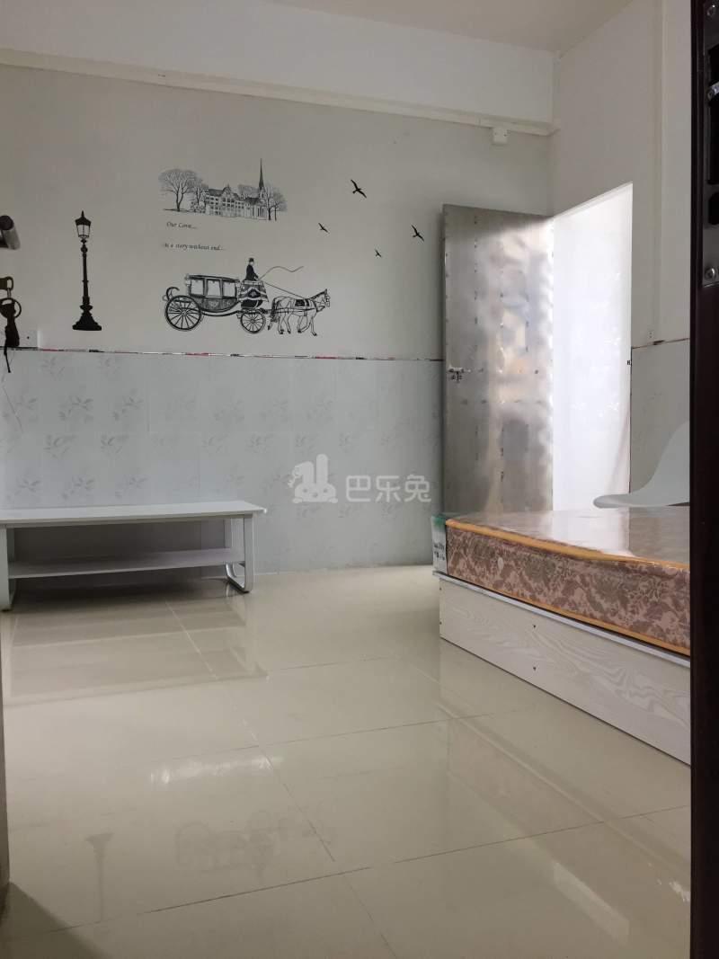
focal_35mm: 29
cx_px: 360
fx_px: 803
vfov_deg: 61.7
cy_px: 480
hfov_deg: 48.2
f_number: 2.2
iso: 50
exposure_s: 1/33
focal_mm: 4.15
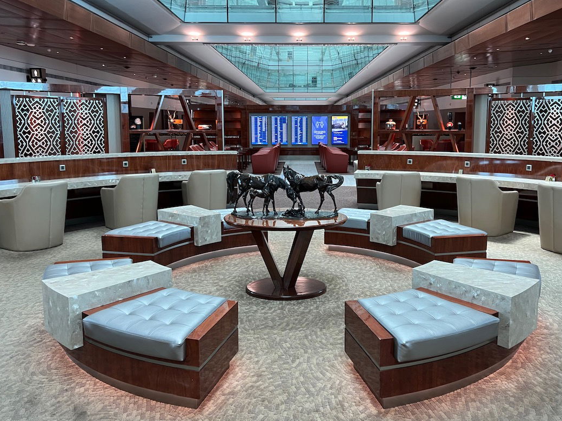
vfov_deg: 46.7
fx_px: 487
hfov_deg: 59.9
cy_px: 182
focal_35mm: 30
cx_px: 303
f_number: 1.5
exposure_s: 1/50
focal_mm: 5.7
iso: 80
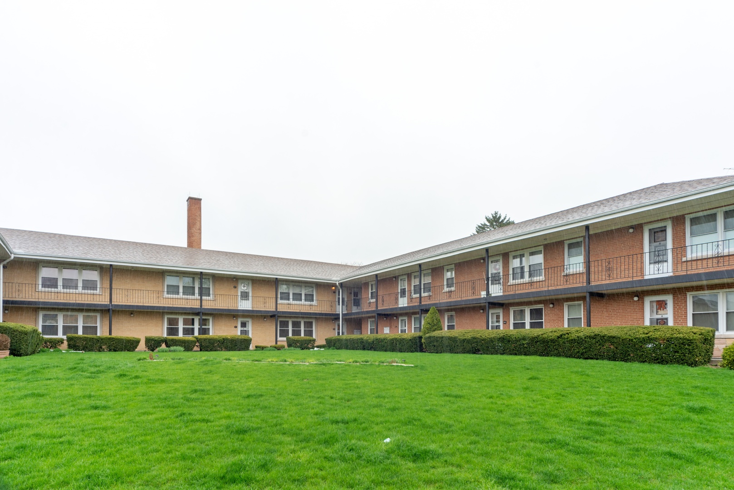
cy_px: 245
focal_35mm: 21
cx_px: 367
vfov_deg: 59.5
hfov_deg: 81.2
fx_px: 428
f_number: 8
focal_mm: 21
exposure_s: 1/100
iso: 320
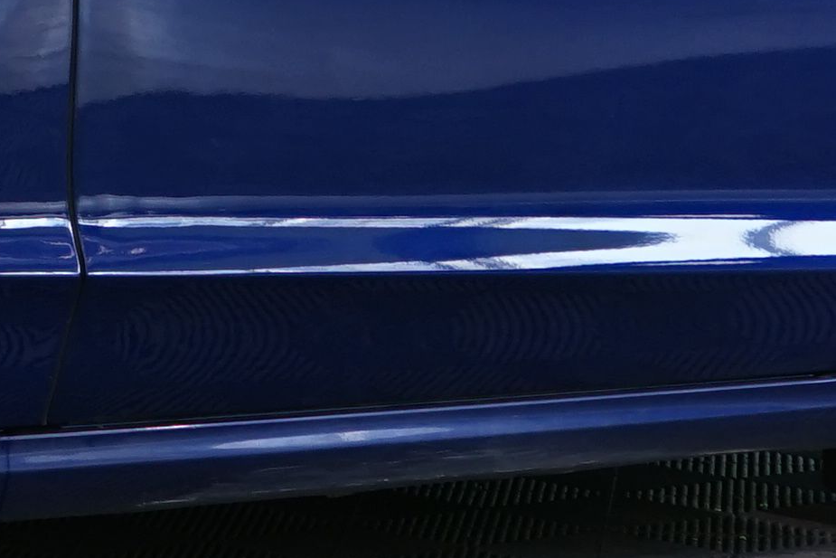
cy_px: -299
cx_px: -672
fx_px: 5272
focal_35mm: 227
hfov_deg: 8.7
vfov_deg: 6.0
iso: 400
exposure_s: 1/30
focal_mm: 35
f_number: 5.6
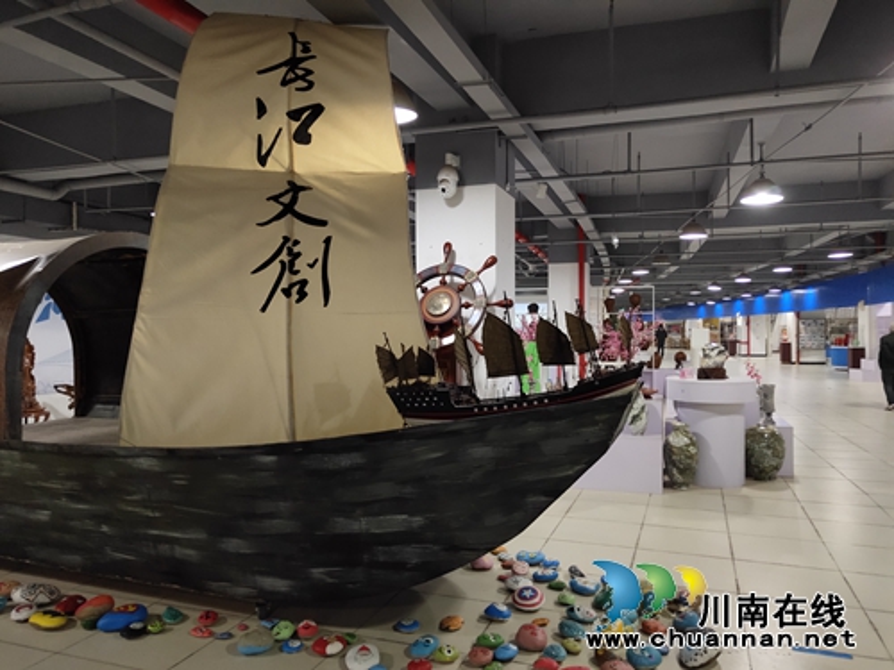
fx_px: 749
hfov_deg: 61.7
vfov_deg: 48.2
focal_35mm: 29
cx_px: 447
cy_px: 335
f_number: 1.8
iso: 402
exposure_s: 1/33
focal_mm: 4.27
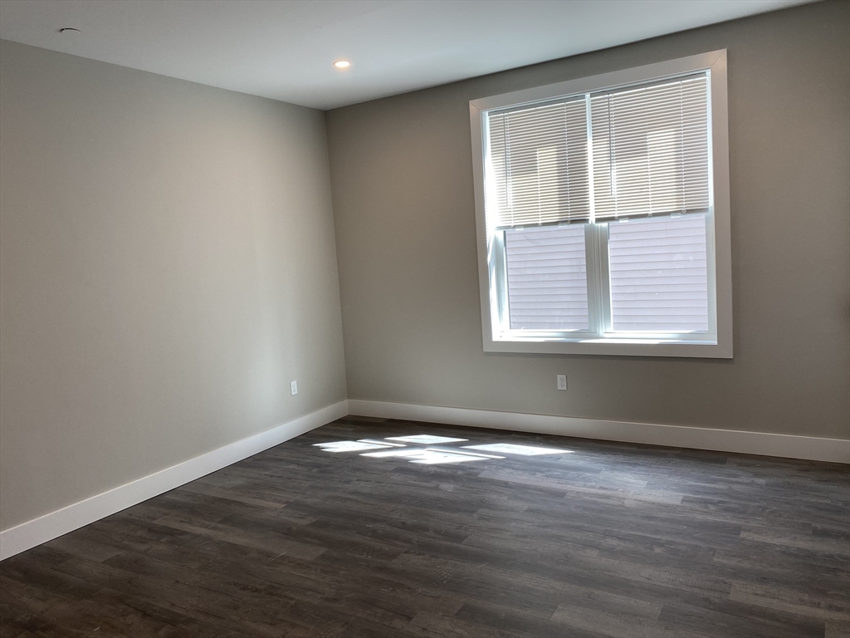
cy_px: 319
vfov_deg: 53.1
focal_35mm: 26
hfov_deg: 67.3
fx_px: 638
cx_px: 425
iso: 50
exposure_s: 1/120
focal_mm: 4.25
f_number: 1.8
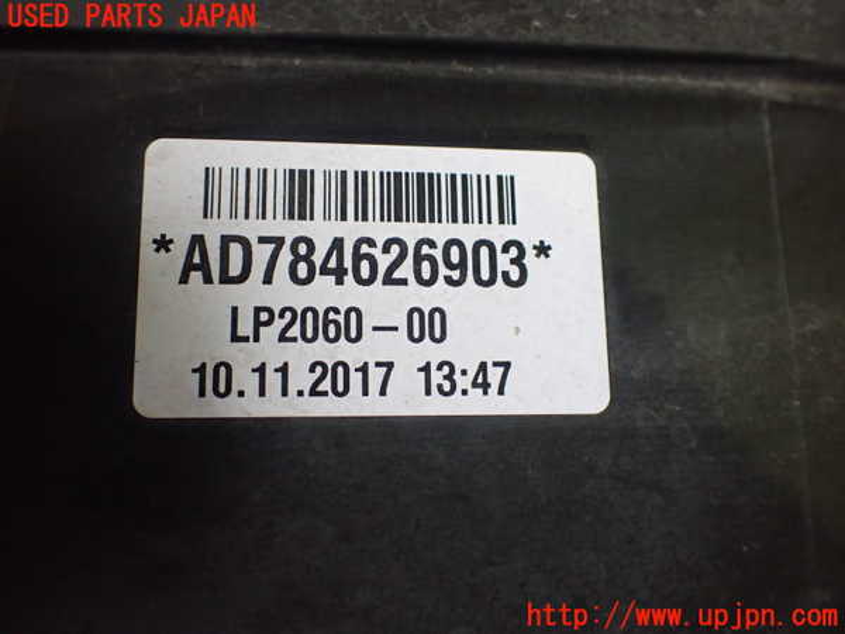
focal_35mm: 30
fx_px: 732
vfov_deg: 46.8
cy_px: 317
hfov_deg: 60.0
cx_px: 422
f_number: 2.3
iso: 640
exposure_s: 1/125
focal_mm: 5.4
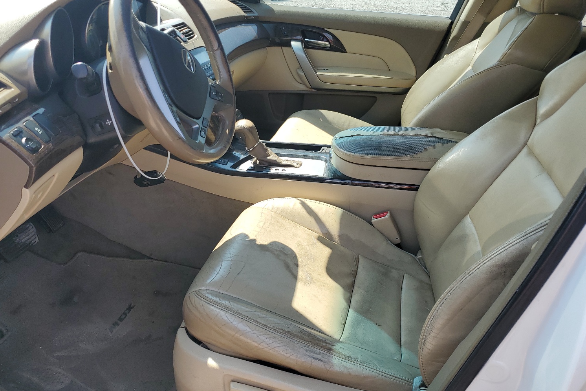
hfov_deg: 63.6
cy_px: 198
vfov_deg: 45.0
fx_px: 472
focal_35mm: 29
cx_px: 286
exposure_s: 1/769
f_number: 1.5
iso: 50
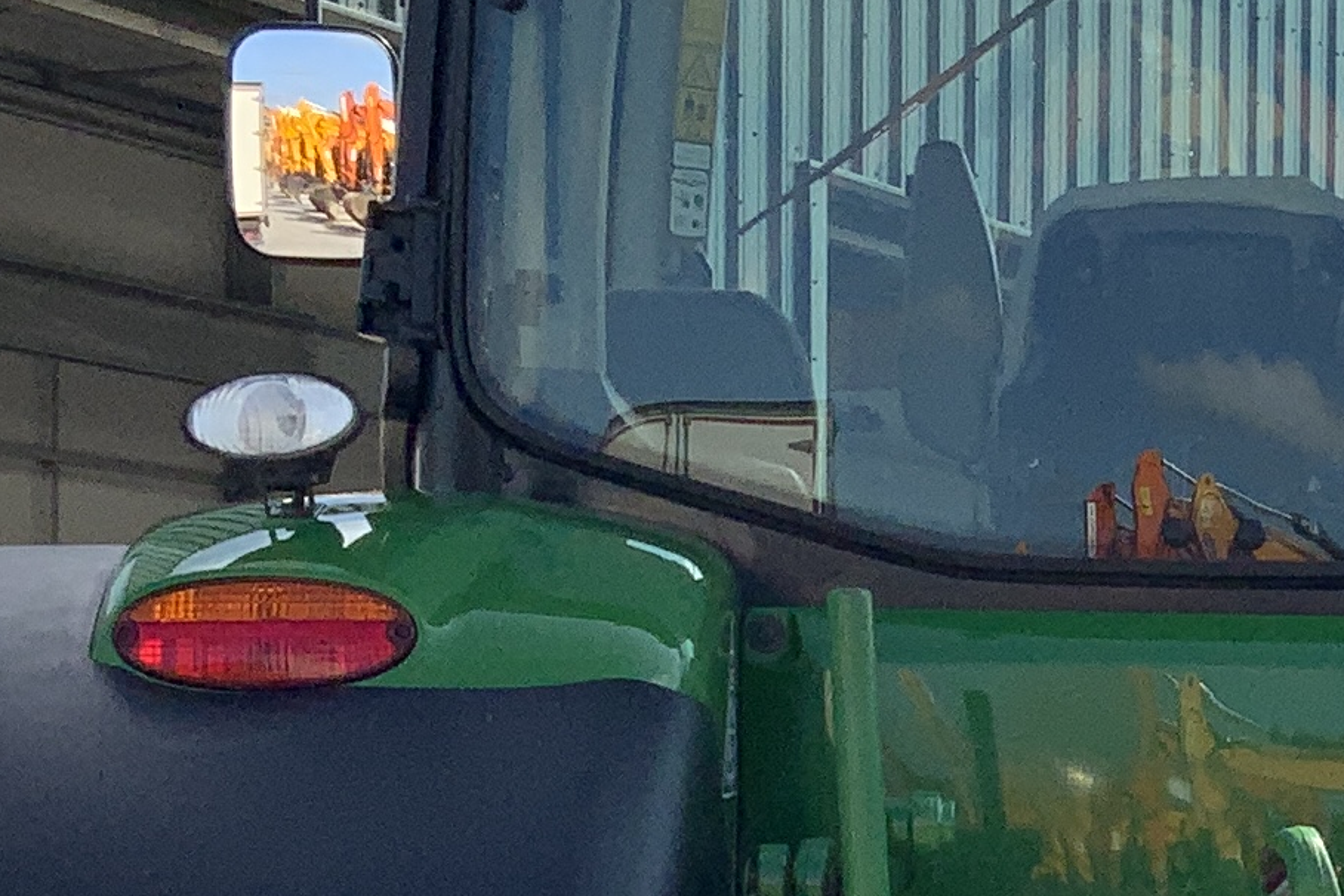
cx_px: 1665
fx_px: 5001
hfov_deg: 14.7
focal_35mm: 134
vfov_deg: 10.1
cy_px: 1087
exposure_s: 1/2320
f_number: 1.8
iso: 16
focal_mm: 3
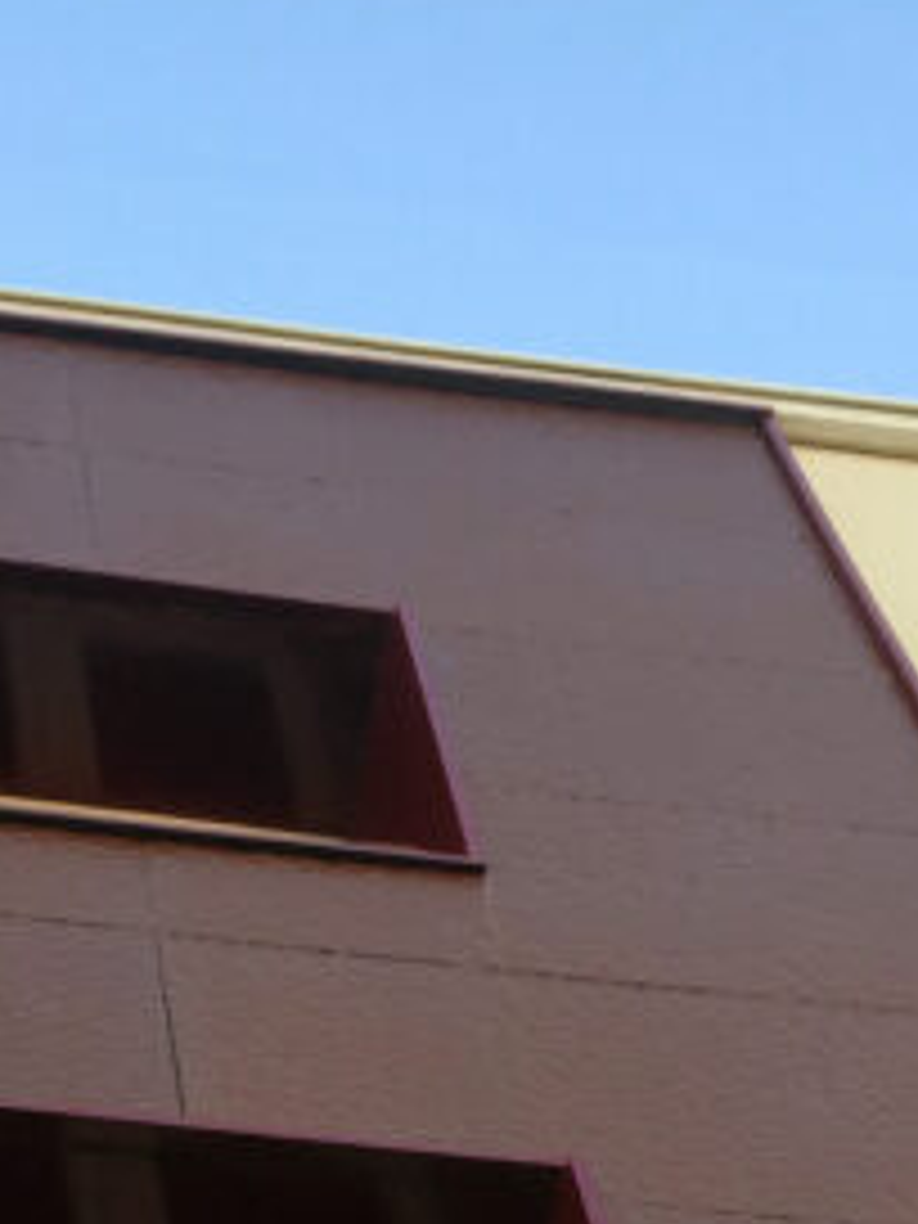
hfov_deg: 13.4
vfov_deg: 15.7
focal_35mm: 109
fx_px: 3854
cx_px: -40
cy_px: 2133
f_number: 2.2
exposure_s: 1/366
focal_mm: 4.15
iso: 32
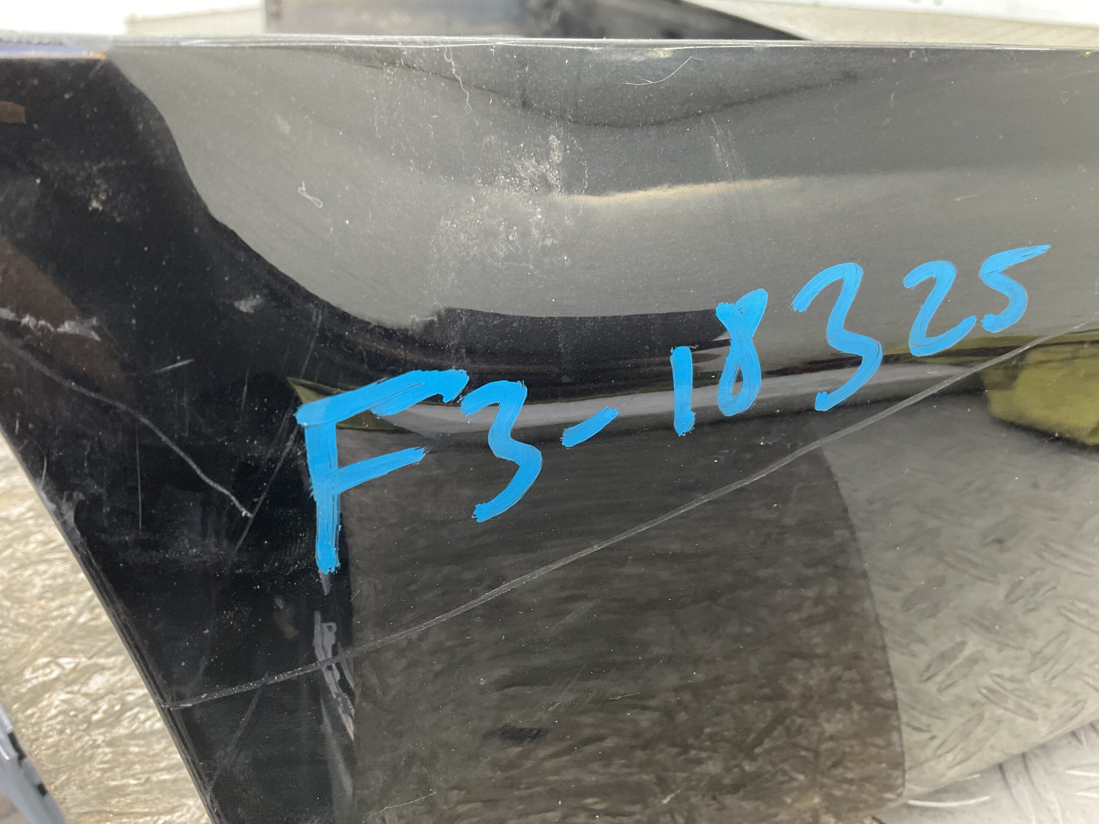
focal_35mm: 29
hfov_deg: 61.7
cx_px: 550
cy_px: 412
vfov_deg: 48.2
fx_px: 921
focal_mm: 3
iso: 100
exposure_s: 1/60
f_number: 1.8
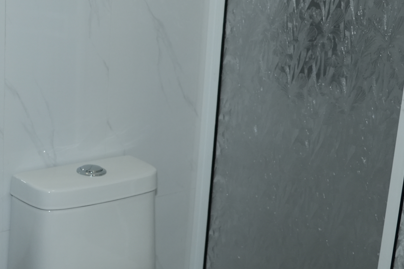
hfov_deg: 29.0
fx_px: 741
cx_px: 24
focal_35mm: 66
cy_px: 92
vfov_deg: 20.6
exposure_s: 1/2000
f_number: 4
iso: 1000
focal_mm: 24
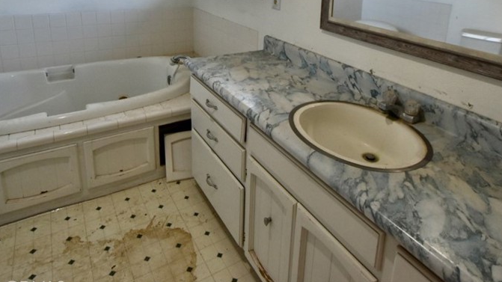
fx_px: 319
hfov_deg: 76.3
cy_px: 43
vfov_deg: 44.5
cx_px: 262
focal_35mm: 24
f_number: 3.5
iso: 900
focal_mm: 10
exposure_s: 1/125
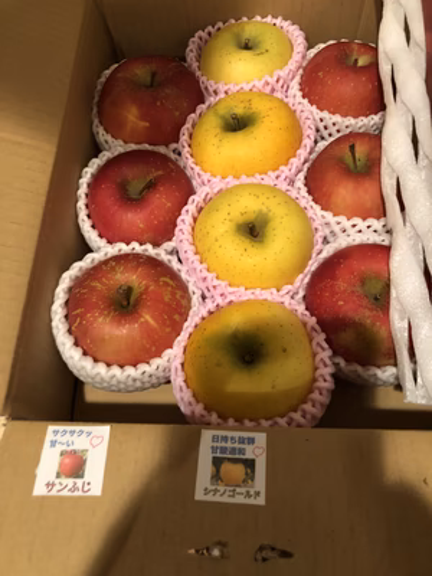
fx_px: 466
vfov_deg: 63.4
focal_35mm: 28
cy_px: 288
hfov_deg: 49.7
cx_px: 216
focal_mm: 3.99
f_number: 1.8
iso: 100
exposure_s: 1/12
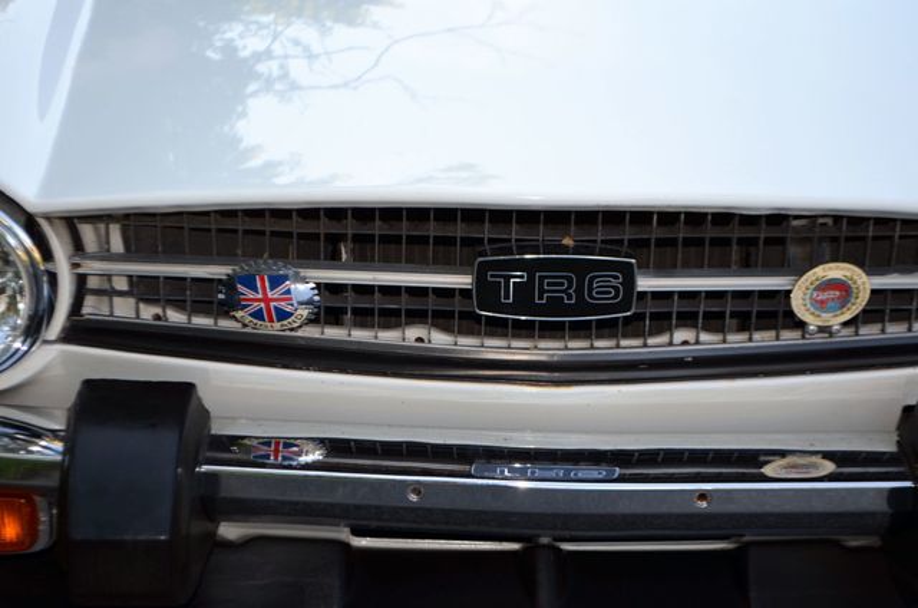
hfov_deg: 24.7
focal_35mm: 82
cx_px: 459
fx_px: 2100
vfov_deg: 16.5
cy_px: 304
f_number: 5.6
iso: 180
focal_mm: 55
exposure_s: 1/200
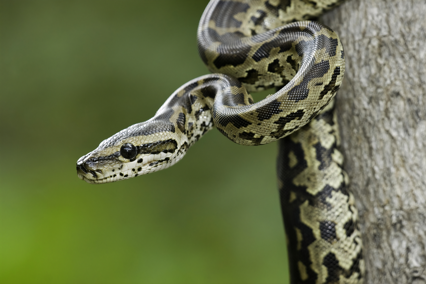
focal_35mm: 540
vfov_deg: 2.5
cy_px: 142
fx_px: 6390
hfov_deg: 3.8
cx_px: 213
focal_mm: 360
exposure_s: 1/100
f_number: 8
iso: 400
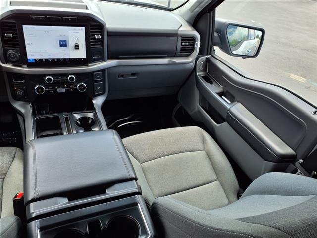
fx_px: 247
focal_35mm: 27
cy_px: 119
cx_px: 158
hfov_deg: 65.3
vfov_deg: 51.4
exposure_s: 1/208
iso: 40
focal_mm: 3.58
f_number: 1.9
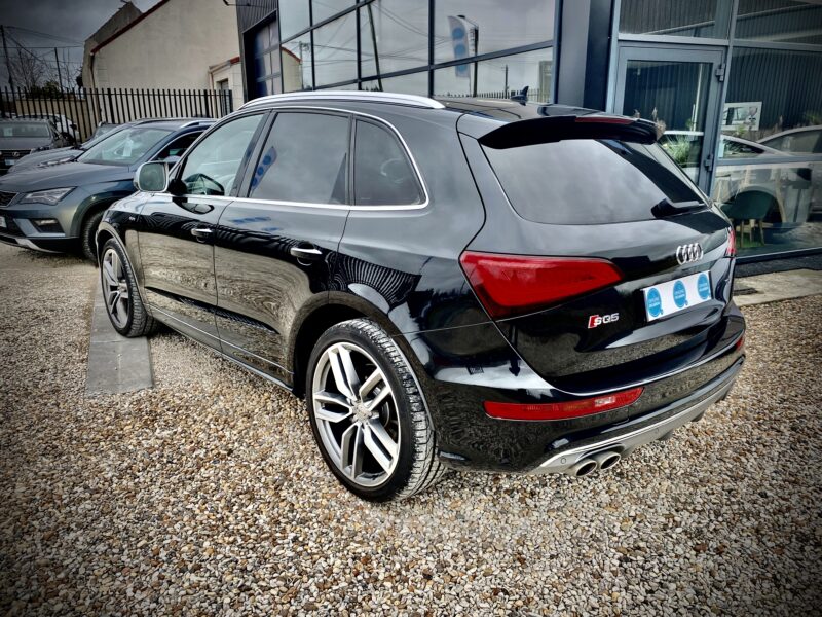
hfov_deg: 67.3
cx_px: 411
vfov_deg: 53.1
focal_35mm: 26
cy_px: 308
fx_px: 617
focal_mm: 4.25
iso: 32
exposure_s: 1/191
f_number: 1.8
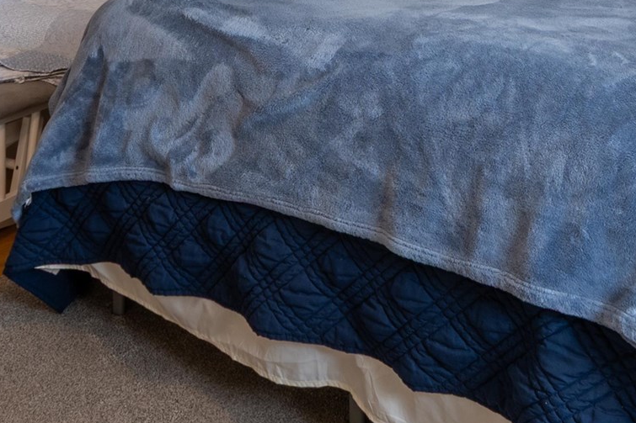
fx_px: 1077
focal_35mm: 61
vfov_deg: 19.1
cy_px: -239
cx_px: 366
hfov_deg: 32.8
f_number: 8
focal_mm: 10
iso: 64
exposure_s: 1/1.67
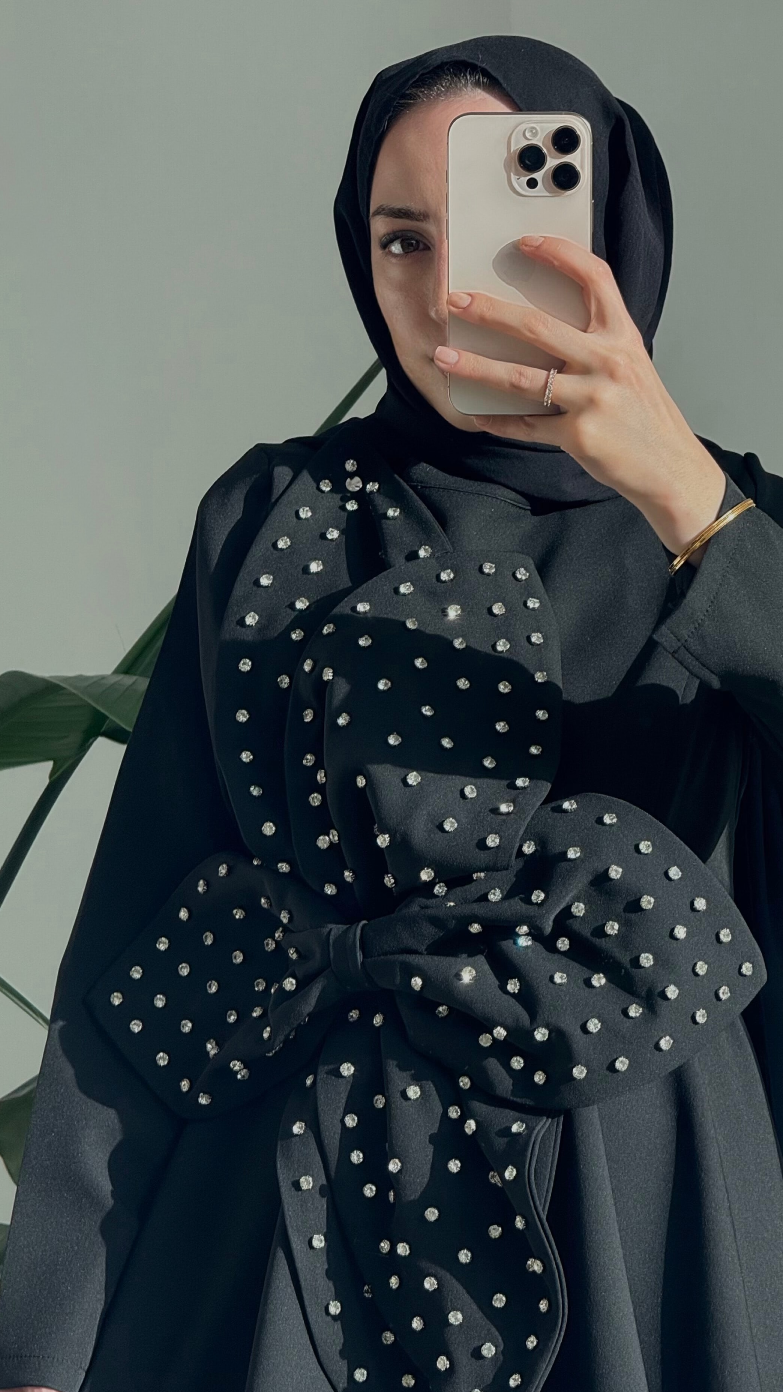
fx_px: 5241
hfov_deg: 8.5
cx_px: 546
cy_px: 700
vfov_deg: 15.1
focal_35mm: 142
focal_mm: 15.66
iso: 50
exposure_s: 1/99
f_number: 2.8
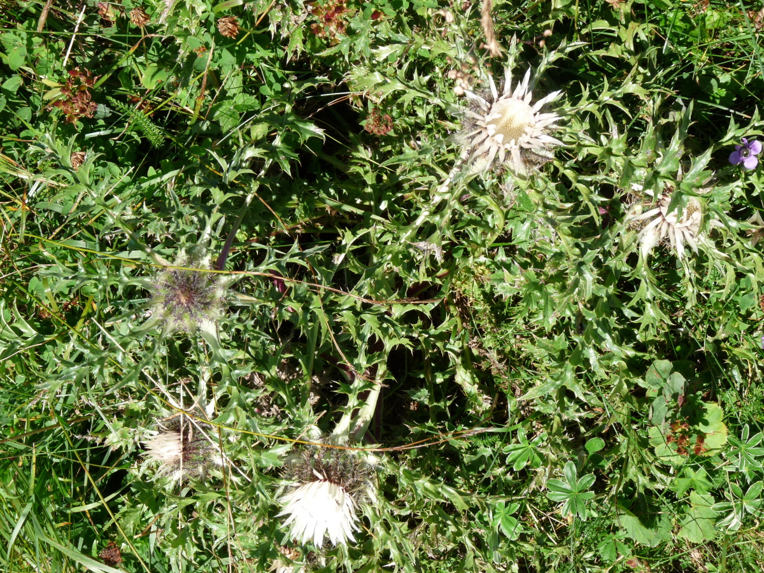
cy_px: 286
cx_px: 382
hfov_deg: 18.7
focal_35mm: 105
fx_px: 2317
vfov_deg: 14.1
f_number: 5.6
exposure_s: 1/250
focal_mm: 18.7
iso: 100
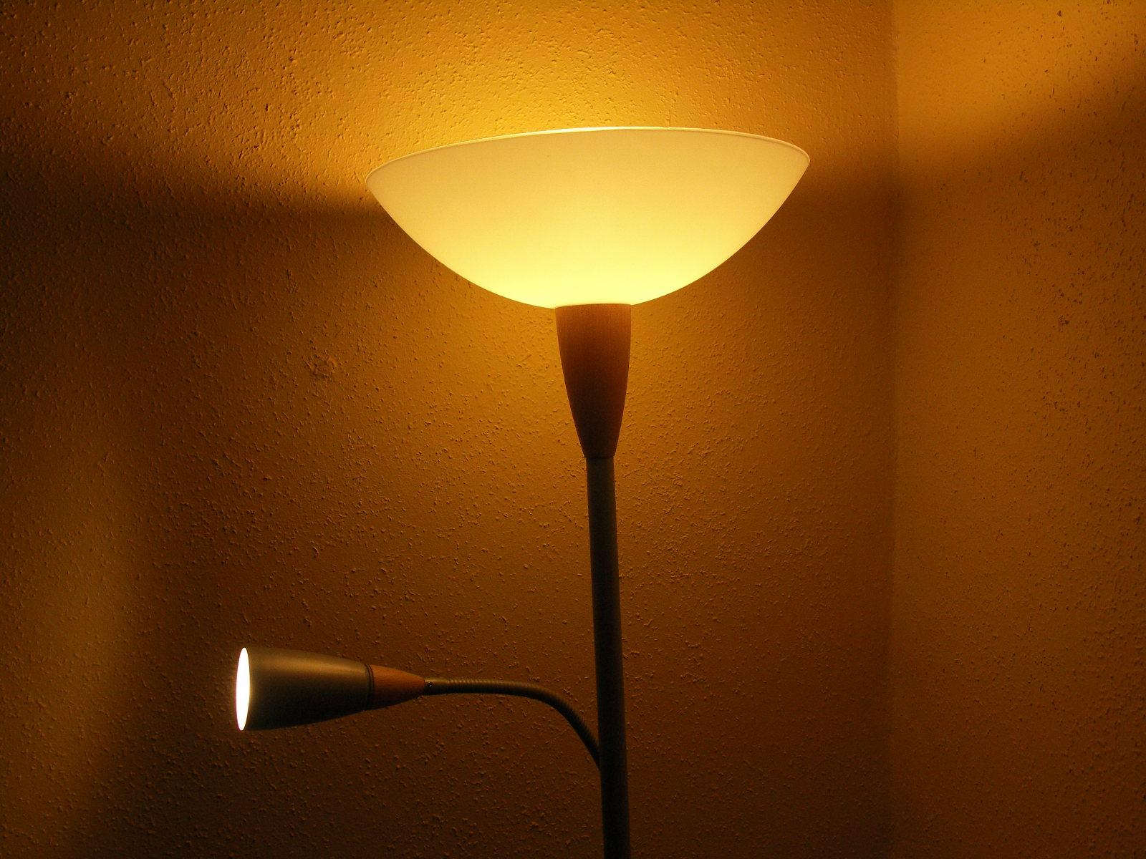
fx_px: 1093
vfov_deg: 42.9
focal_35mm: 33
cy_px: 430
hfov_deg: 55.4
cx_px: 573
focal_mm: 8.5
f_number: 3.5
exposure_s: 1/80
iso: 200
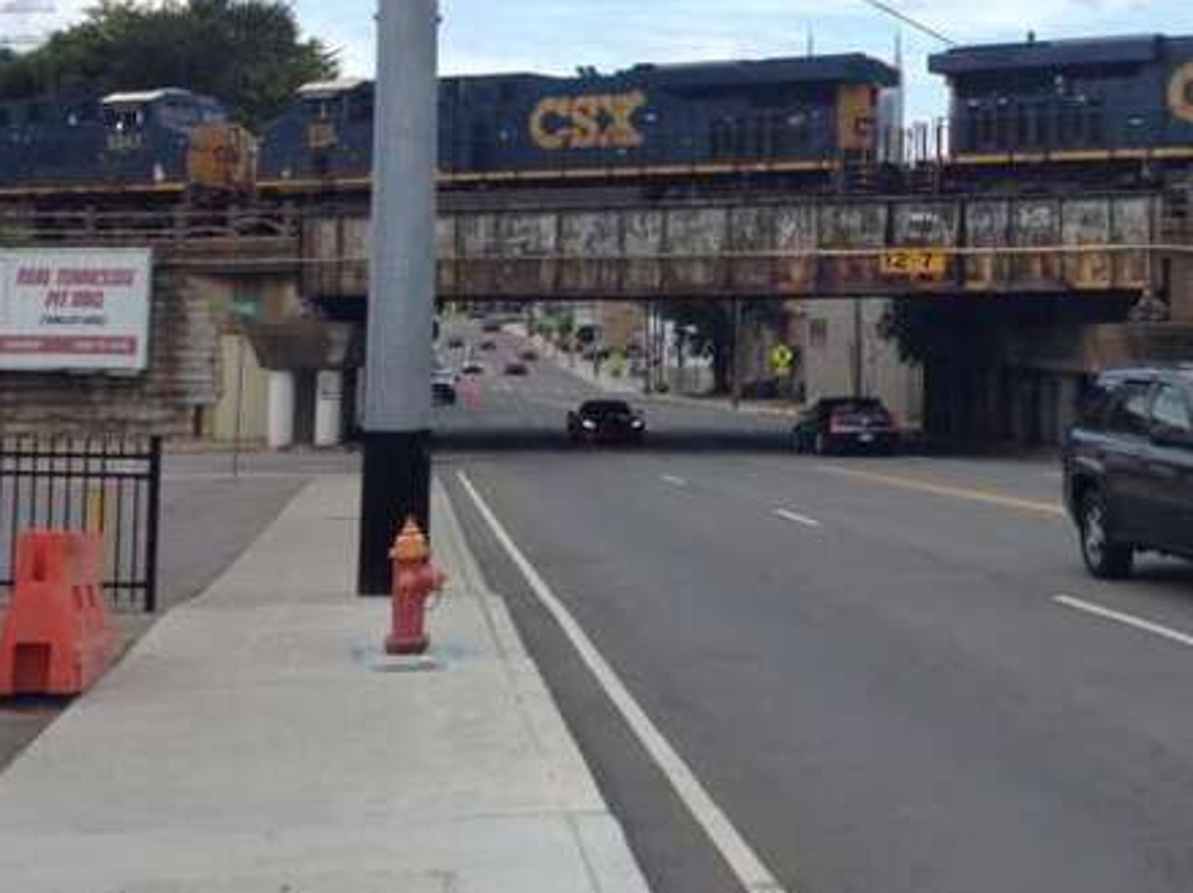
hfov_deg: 29.7
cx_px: 932
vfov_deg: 22.6
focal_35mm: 64
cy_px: 182
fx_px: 2204
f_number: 2.4
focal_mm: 4.28
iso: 50
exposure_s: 1/1227
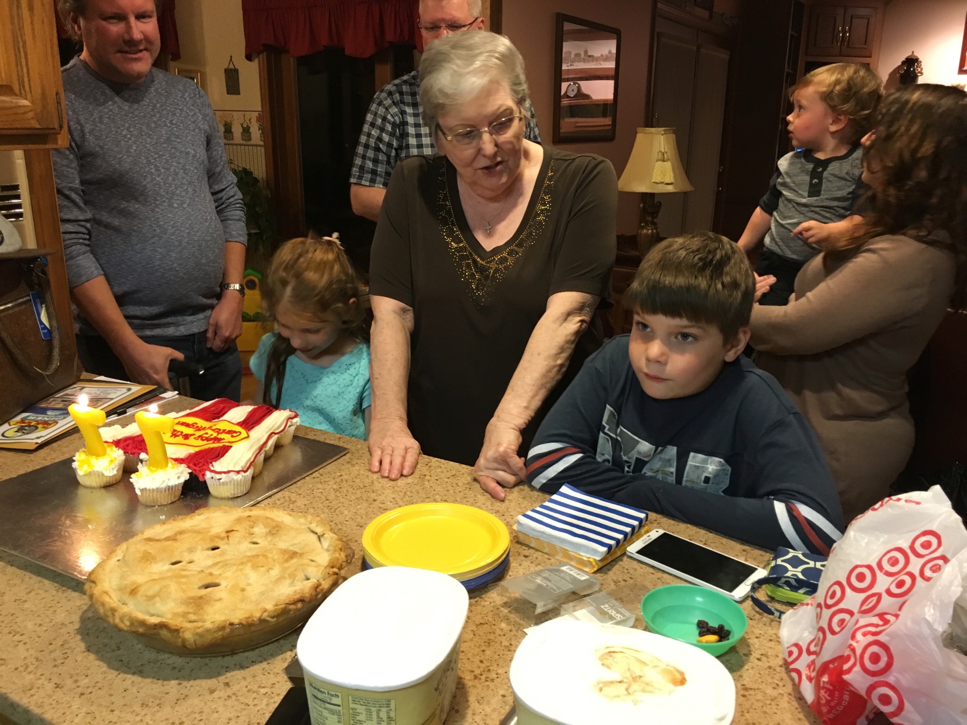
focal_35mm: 29
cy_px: 362
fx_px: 810
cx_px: 484
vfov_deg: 48.2
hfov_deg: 61.7
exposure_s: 1/17
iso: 200
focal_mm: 4.15
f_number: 2.2
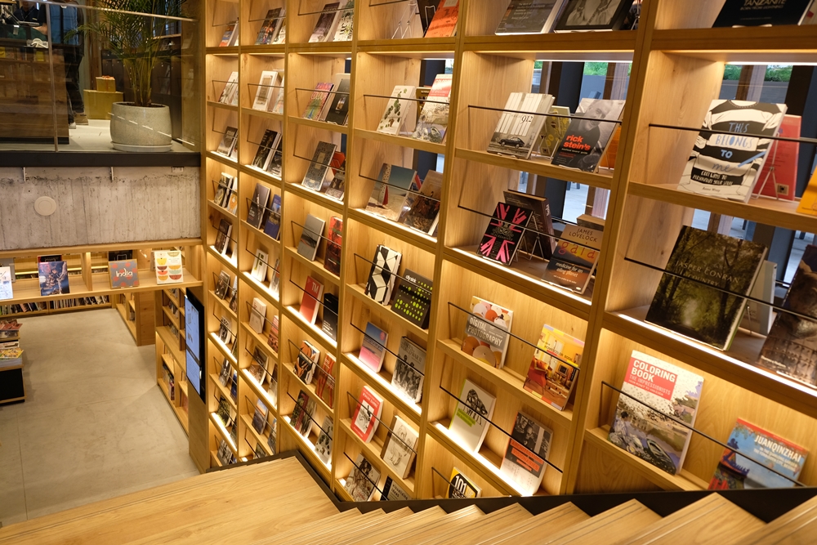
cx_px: 408
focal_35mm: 27
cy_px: 272
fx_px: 613
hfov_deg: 67.4
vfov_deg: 47.9
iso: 320
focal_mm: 18
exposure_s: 1/60
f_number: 2.8
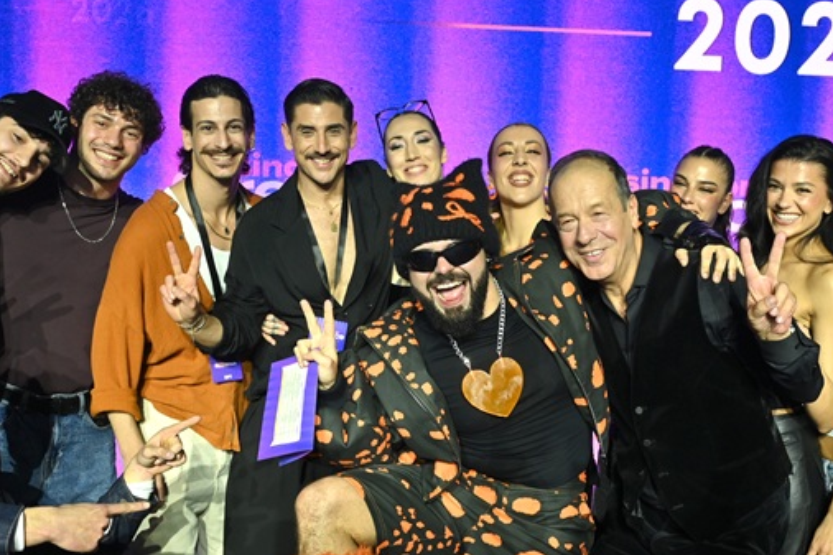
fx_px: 1152
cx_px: 472
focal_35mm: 50
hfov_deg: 39.7
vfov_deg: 27.0
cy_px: 361
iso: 1000
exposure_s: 1/160
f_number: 8
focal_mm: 31.5
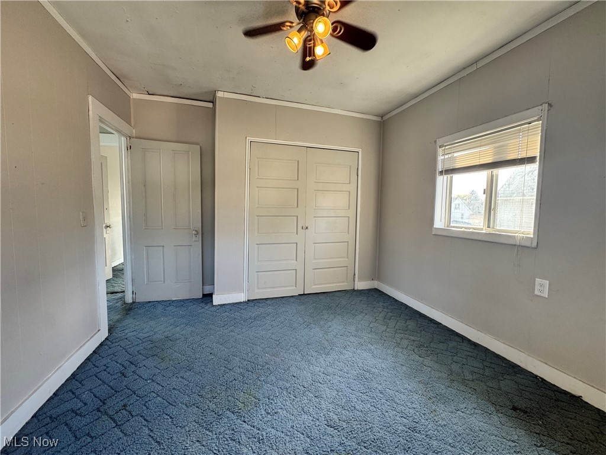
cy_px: 228
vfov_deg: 85.7
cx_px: 303
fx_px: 245
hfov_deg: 102.1
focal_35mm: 14
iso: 200
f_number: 2.2
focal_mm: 2.22
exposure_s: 1/120
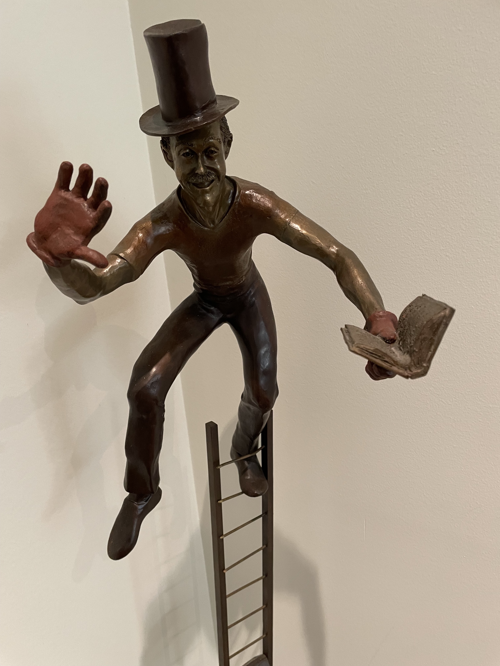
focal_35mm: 26
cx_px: 250
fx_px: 501
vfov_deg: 67.3
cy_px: 333
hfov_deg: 53.1
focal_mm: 4.2
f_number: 1.6
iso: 250
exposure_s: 1/60
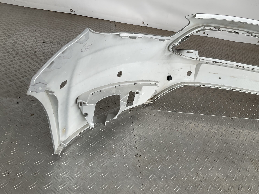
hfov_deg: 55.2
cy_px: 87
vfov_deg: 42.9
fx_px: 247
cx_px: 147
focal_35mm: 33
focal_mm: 3
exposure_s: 1/215
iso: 16
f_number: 1.8
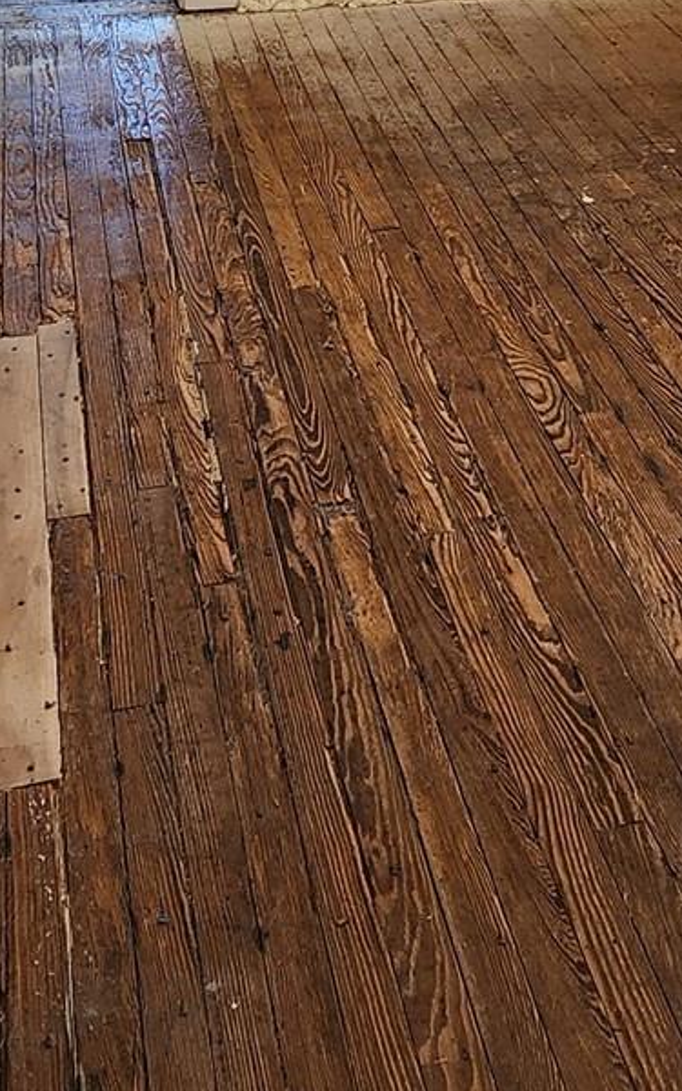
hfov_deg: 27.4
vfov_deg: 35.9
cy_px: -125
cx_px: 404
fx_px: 1398
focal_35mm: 47
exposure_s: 1/60
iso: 125
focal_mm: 2.2
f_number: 2.2
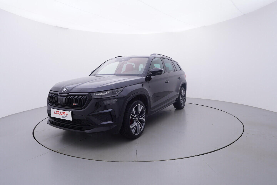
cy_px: 92
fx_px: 173
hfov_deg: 77.3
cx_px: 138
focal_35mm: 22
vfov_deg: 56.2
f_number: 5
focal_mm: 15
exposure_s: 1/80
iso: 200
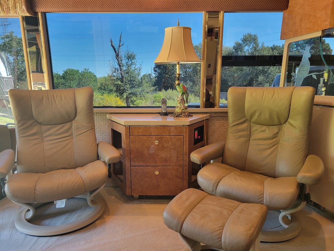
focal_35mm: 26
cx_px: 167
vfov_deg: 53.1
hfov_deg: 67.3
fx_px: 251
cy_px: 126
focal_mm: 5.4
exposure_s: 1/60
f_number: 1.8
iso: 200
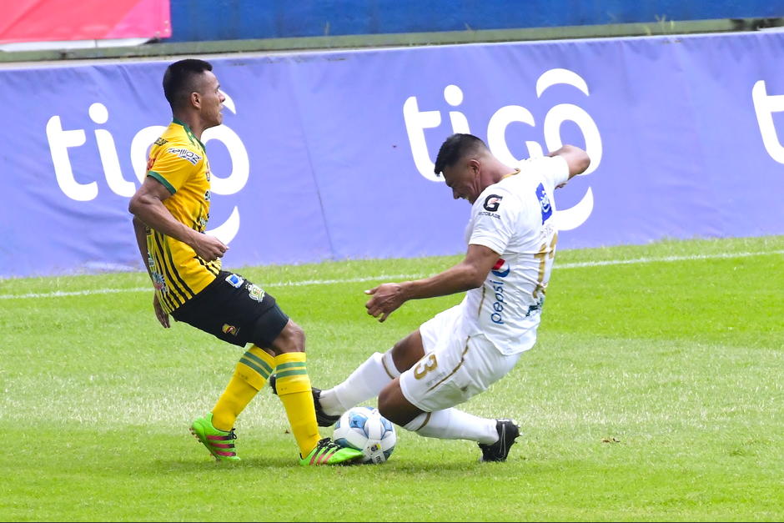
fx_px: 13721
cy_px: 262
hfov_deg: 3.3
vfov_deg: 2.2
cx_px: 392
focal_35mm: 630
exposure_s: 1/2000
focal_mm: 420
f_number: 7.1
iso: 2000
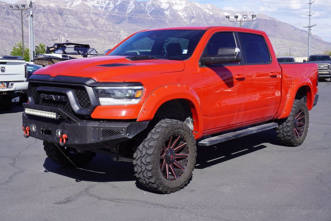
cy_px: 110
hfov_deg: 44.9
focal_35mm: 44
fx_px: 400
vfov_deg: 30.9
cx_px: 166
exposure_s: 1/125
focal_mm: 29
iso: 100
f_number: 10
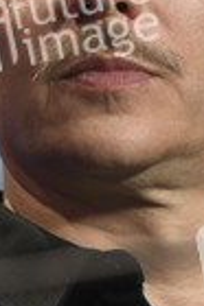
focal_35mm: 570
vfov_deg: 3.6
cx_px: 110
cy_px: 138
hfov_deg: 2.4
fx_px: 4857
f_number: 4
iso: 1250
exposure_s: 1/250
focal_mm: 200
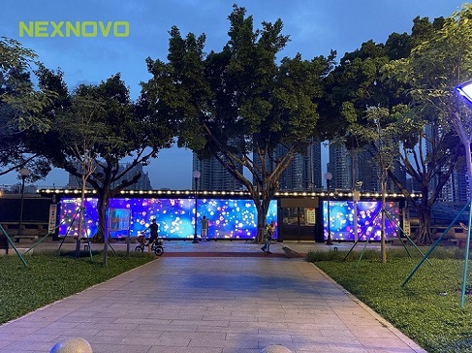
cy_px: 176
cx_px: 236
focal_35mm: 26
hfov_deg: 67.4
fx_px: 354
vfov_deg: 53.0
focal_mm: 4.3
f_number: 1.8
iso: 640
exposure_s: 1/33
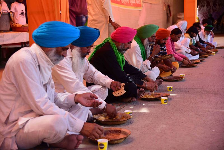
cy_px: 75
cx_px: 112
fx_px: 436
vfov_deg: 19.5
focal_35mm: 70
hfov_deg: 28.8
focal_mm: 70
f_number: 4.5
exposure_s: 1/1000
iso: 1000
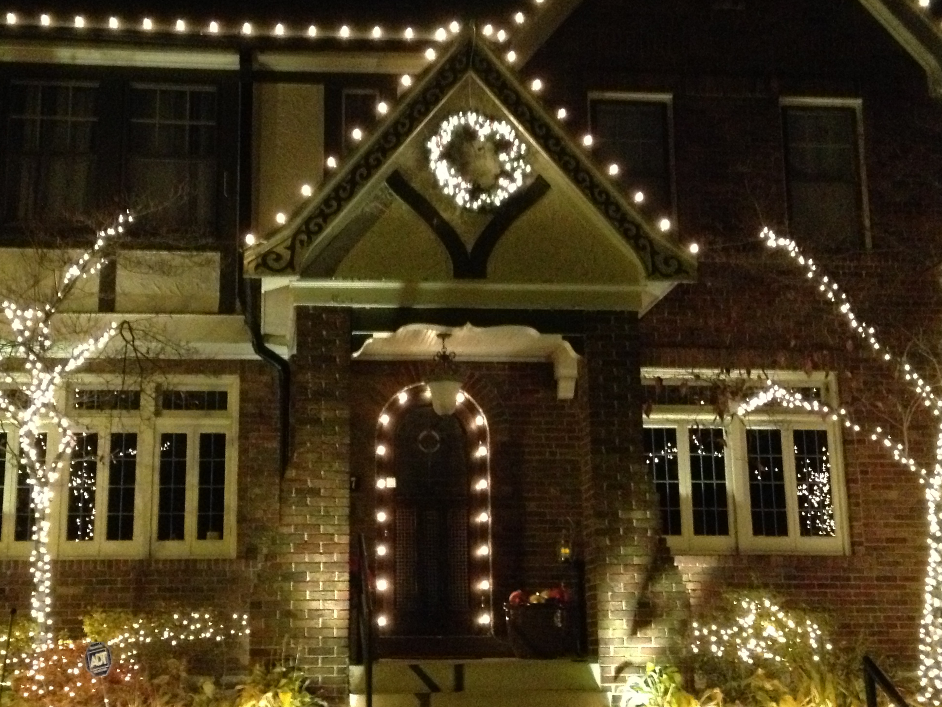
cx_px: 431
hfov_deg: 32.7
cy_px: 328
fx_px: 1606
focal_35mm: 59
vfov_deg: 24.8
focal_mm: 4.28
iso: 800
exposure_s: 1/15
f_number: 2.4
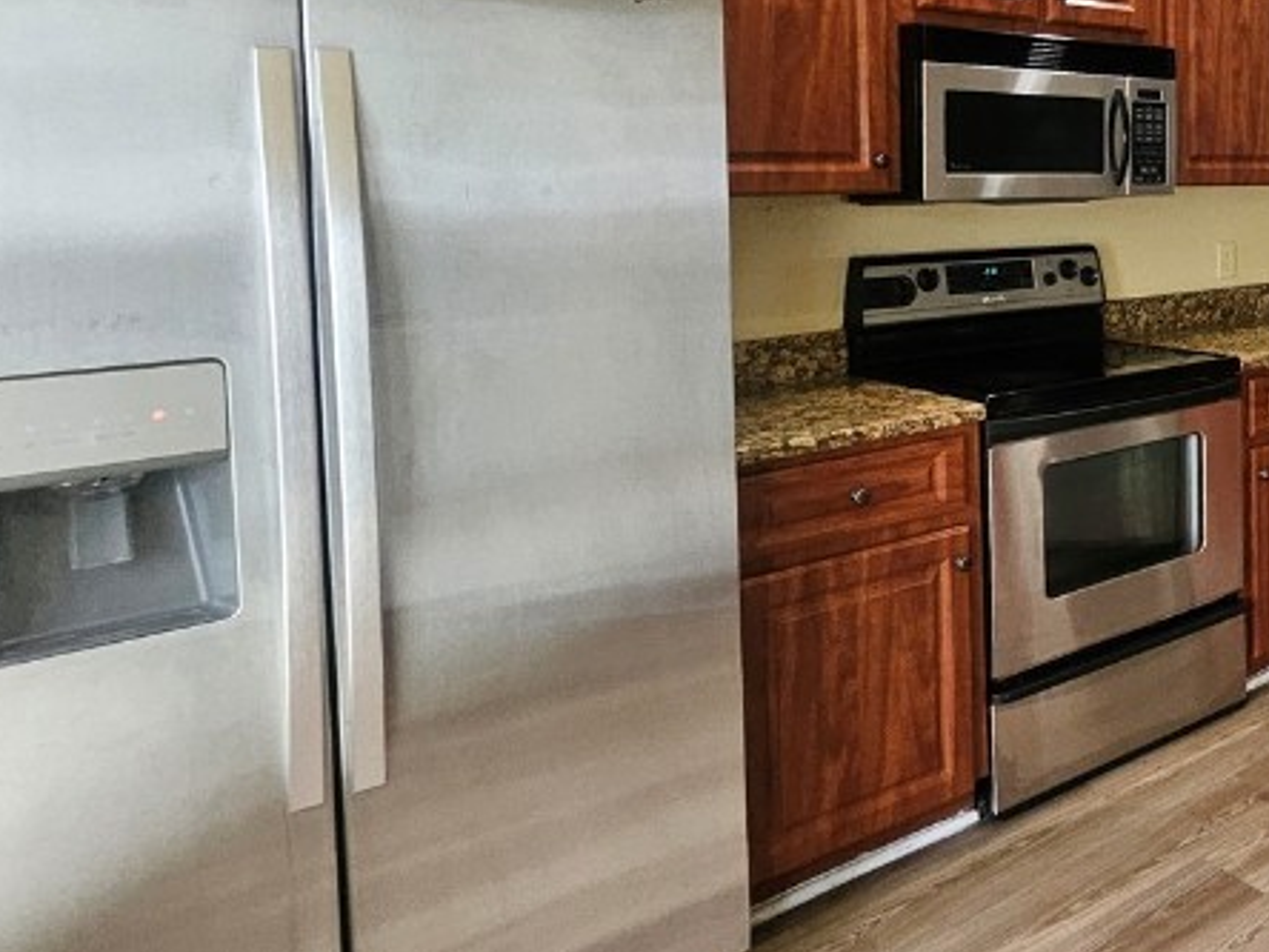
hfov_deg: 48.0
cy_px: 240
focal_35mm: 30
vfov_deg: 45.2
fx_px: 1100
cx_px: 1306
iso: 320
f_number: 2.2
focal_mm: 1.7
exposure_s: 1/60
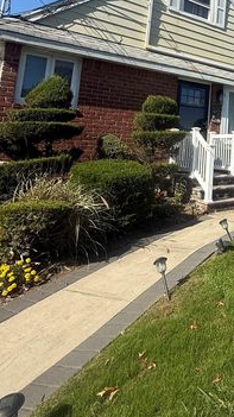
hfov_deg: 34.2
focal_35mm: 29
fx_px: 320
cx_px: 263
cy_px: 98
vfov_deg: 61.9
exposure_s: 1/2024
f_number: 2.2
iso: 50
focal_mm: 2.22
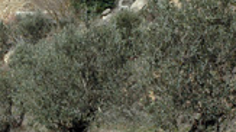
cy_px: 41
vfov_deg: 8.1
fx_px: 935
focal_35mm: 150
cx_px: 59
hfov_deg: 14.3
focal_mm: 31
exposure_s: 1/400
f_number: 10
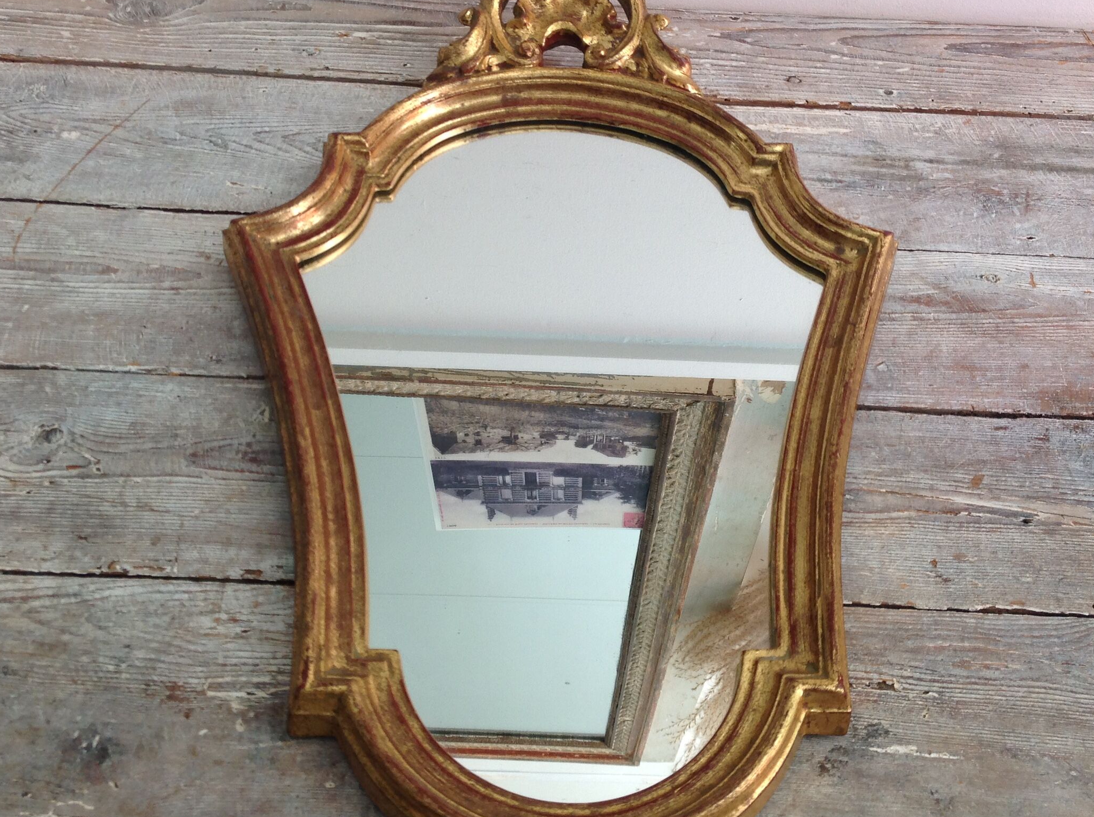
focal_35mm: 44
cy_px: 404
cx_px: 583
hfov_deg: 43.0
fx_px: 1388
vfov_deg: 32.8
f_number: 2.4
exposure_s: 1/30
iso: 50
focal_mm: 4.28
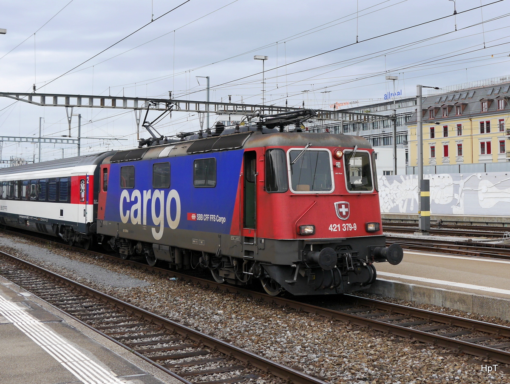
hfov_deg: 56.8
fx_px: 472
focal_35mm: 32
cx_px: 255
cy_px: 192
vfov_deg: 44.2
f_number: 5.6
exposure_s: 1/250
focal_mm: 16
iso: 160
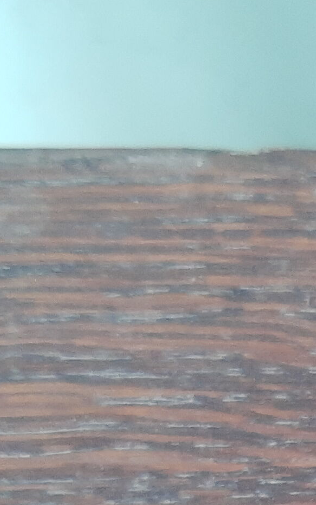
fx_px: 1625
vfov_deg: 16.5
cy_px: 700
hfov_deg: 10.4
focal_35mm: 118
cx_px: 594
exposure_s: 1/50
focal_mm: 4.75
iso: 91
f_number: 1.7
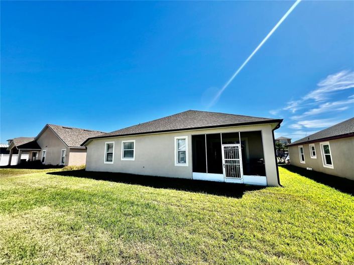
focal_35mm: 13
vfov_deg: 89.9
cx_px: 177
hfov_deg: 106.2
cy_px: 132
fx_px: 133
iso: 32
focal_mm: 1.57
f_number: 1.8
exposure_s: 1/1167
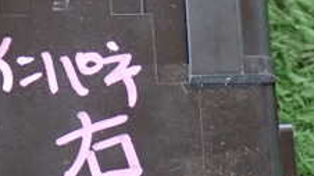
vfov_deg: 7.8
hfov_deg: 13.8
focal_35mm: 156
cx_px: 97
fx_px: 1299
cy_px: 76
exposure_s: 1/25
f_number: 3.3
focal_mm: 9.65
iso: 800
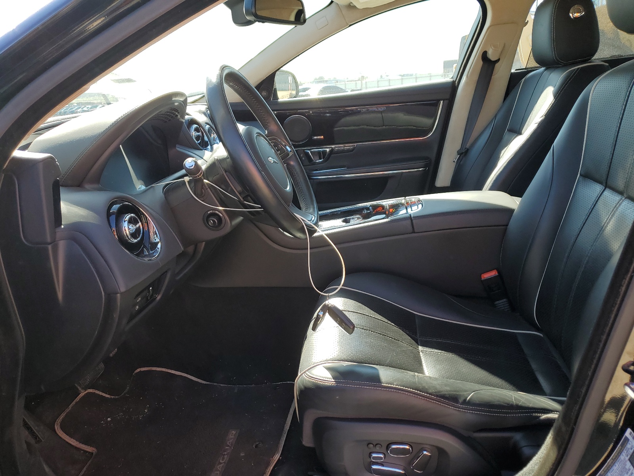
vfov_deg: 53.1
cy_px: 238
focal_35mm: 26
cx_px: 317
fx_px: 476
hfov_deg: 67.3
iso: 50
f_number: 1.5
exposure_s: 1/435
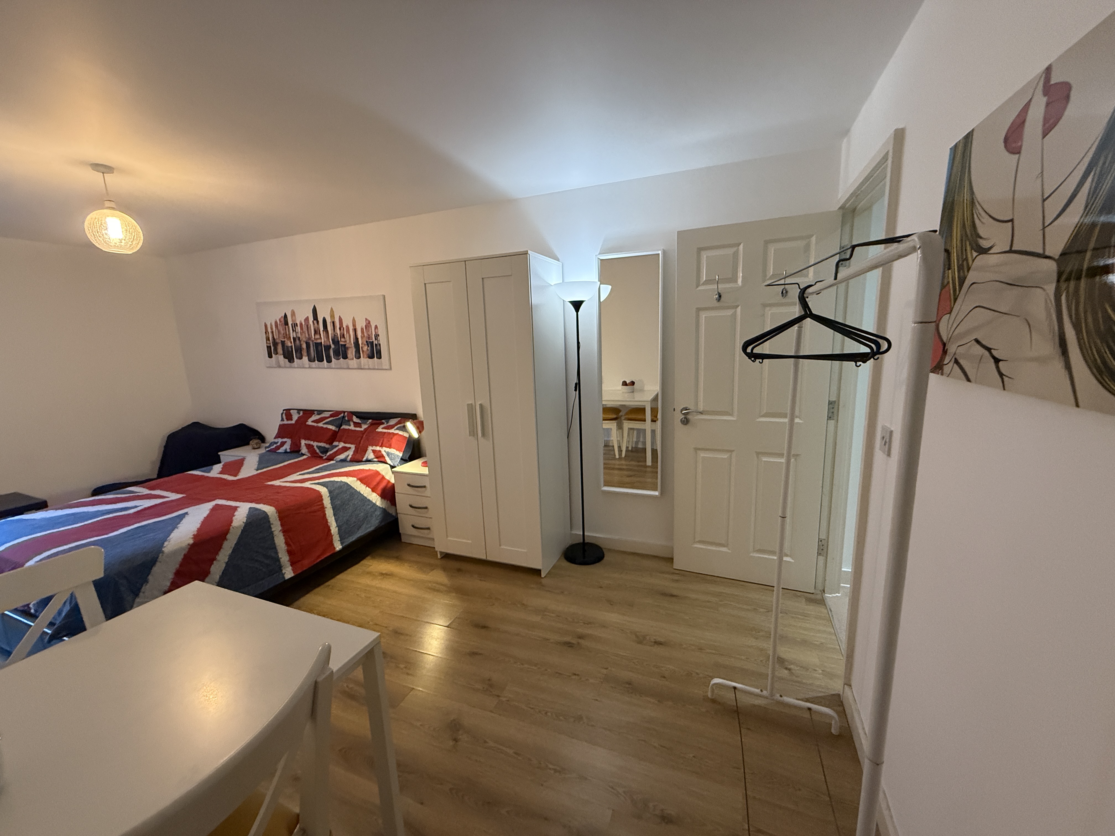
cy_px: 418
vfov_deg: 85.7
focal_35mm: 14
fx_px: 451
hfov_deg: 102.1
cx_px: 558
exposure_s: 1/100
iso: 640
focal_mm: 2.22
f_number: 2.2
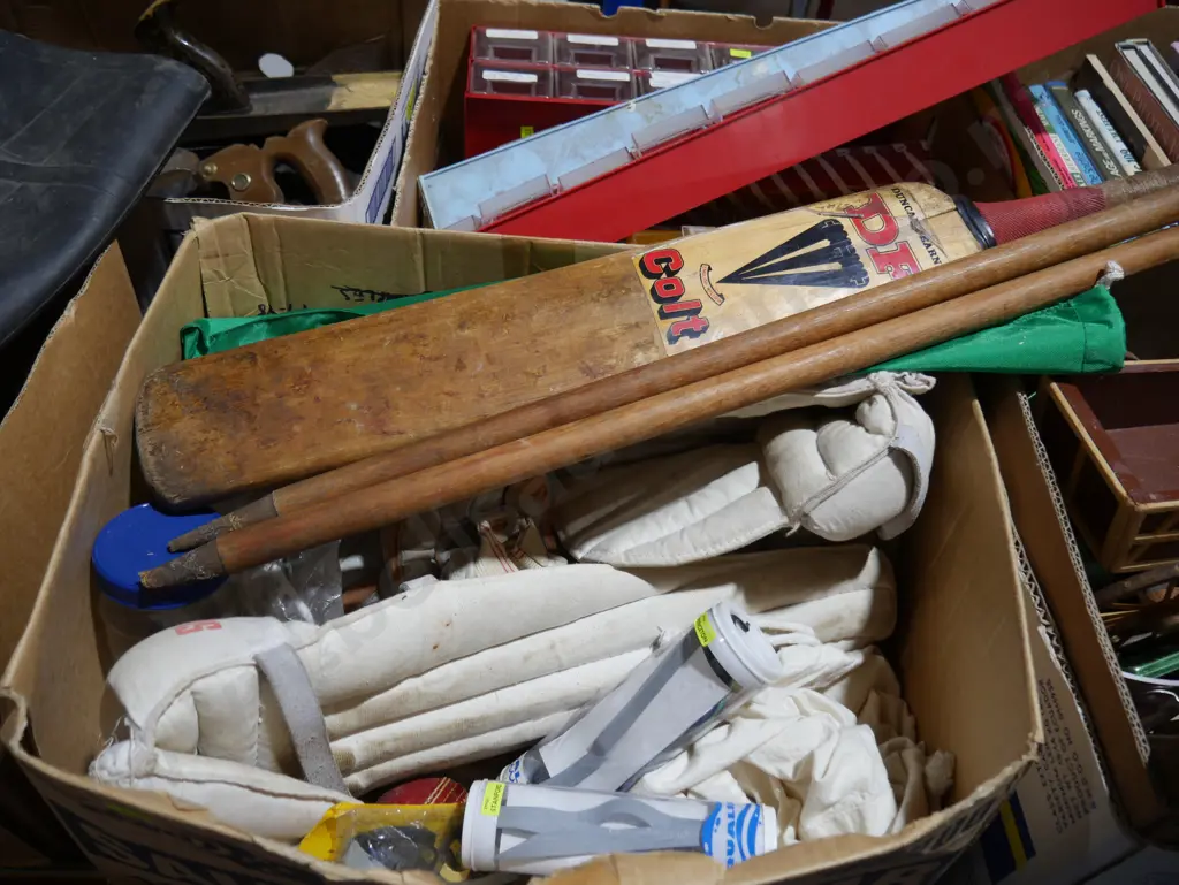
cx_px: 590
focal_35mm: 28
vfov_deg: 49.8
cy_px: 442
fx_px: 954
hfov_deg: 63.4
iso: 200
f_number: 3.5
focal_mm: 14
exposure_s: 1/80
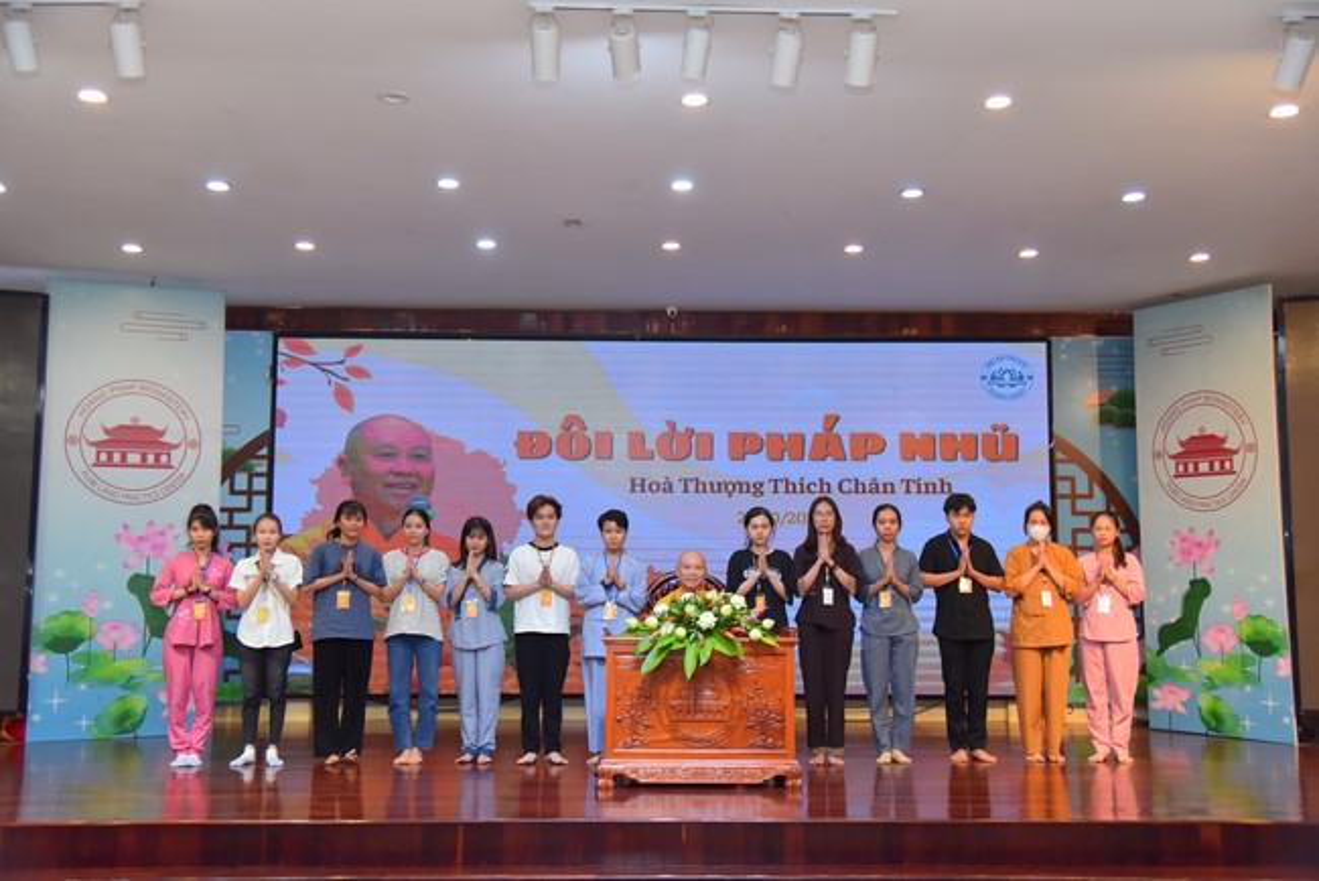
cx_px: 660
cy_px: 440
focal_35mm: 40
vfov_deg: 33.4
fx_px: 1466
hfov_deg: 48.4
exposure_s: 1/160
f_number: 4.5
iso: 1250
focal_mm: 40
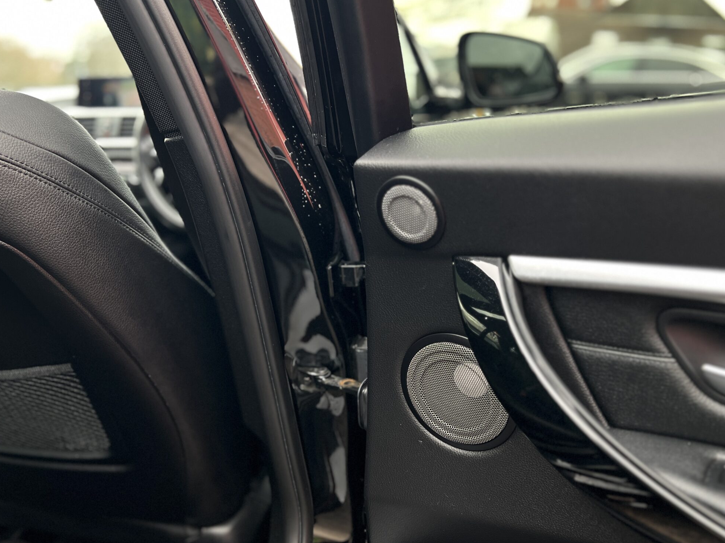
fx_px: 712
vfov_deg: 41.6
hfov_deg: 53.9
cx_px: 387
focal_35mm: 34
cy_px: 328
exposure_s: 1/82
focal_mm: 5.7
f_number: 1.5
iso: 125
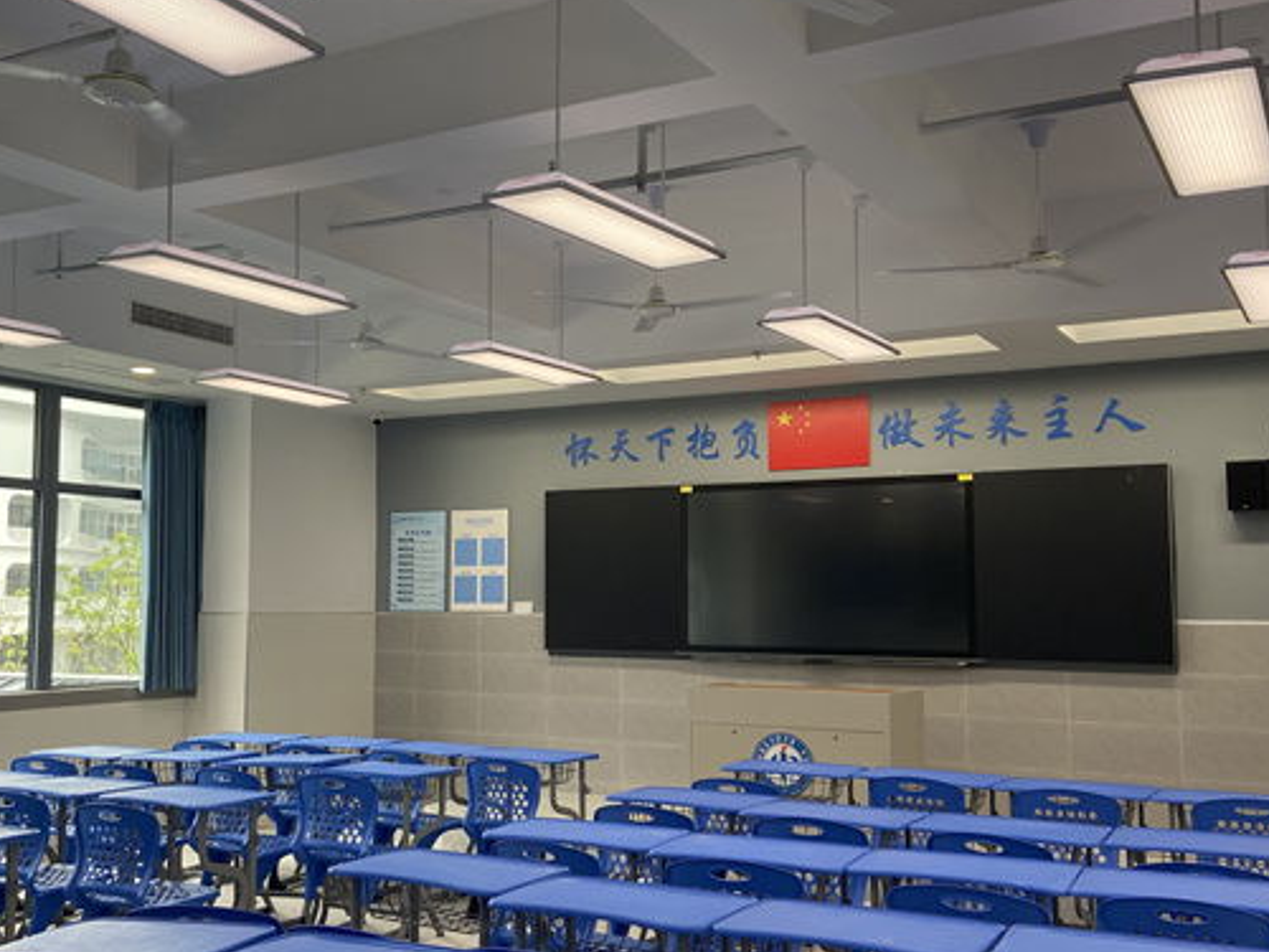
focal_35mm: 39
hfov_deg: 47.6
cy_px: 493
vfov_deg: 36.8
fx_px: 1430
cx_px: 505
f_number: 1.8
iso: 40
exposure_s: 1/122
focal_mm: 4.25
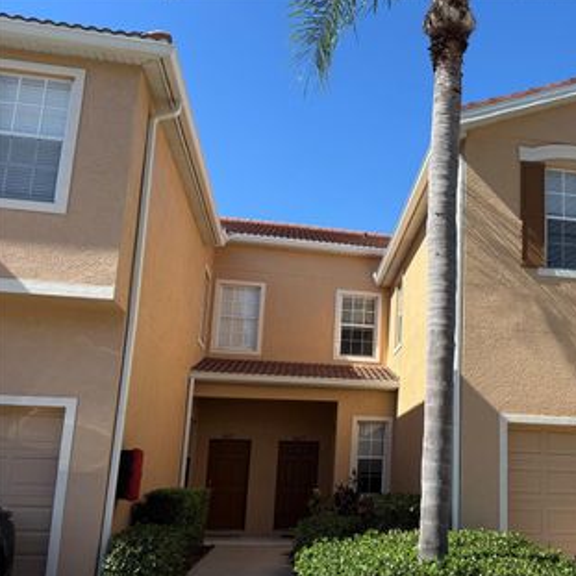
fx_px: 697
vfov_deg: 44.7
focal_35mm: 37
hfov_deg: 43.0
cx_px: 456
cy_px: 338
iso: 50
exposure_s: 1/2242
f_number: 1.6
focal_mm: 5.96
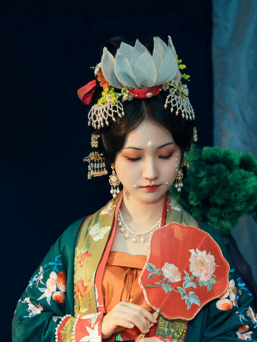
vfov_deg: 15.3
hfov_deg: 11.8
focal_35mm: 126
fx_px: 1247
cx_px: 100
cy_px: 353
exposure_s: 1/125
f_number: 2.2
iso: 200
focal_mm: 50
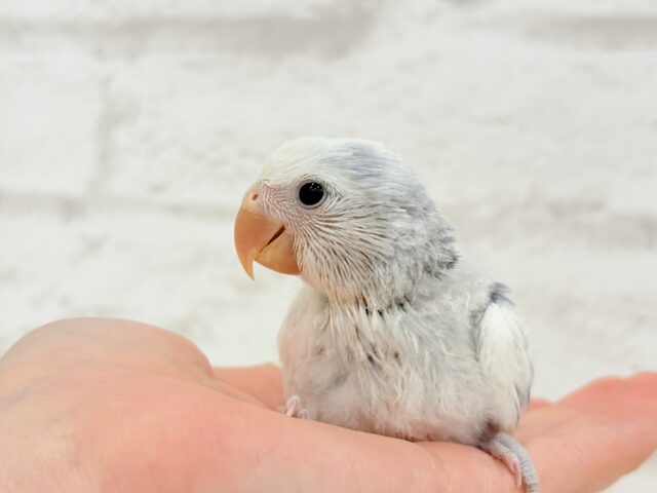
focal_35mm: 52
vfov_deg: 28.0
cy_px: 246
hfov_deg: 36.8
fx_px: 987
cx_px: 328
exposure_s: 1/50
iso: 32
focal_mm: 5.96
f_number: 1.6
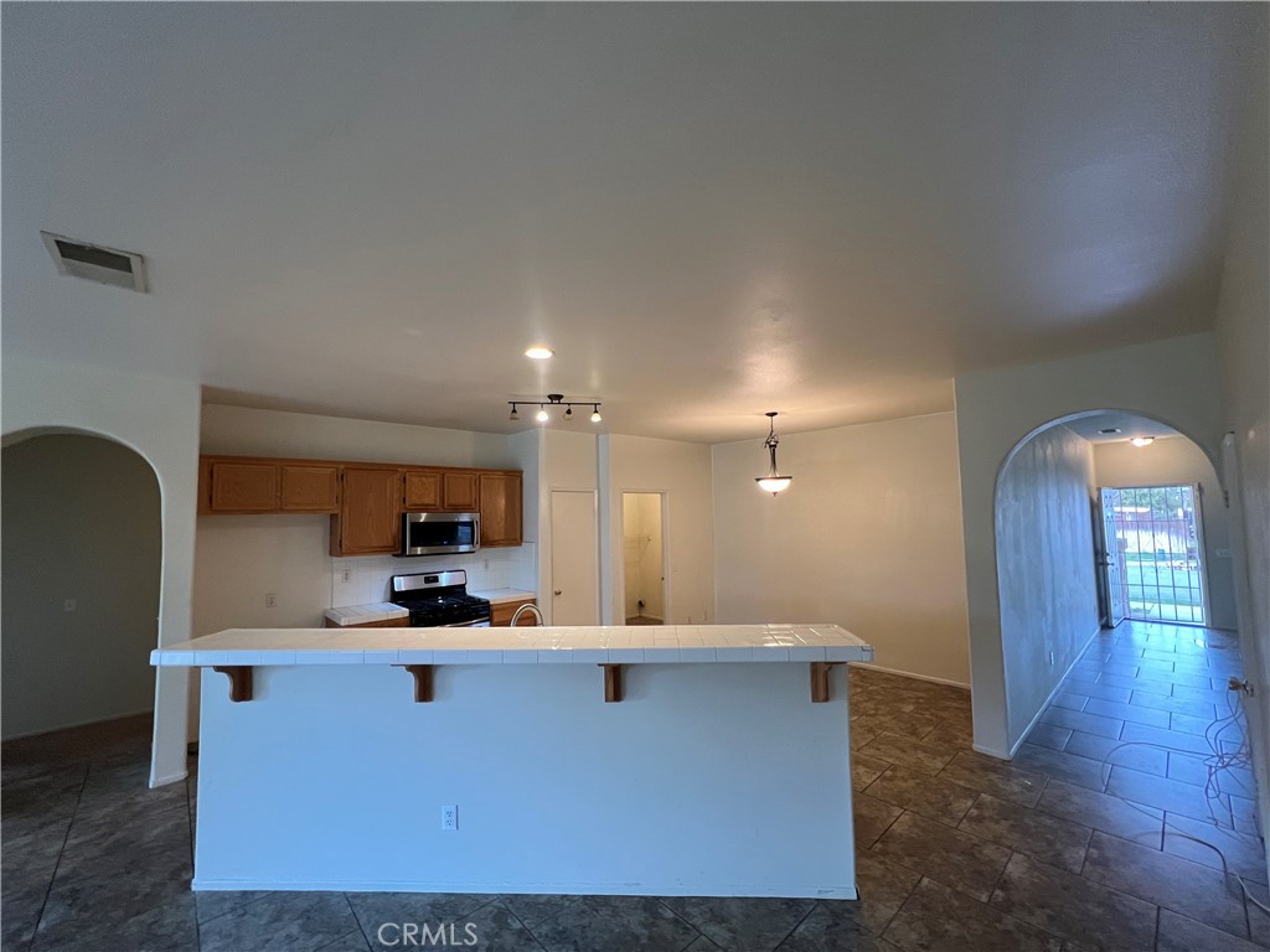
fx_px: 477
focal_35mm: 13
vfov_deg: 89.9
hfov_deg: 106.2
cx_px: 635
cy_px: 476
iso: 250
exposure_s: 1/60
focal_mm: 1.57
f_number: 1.8
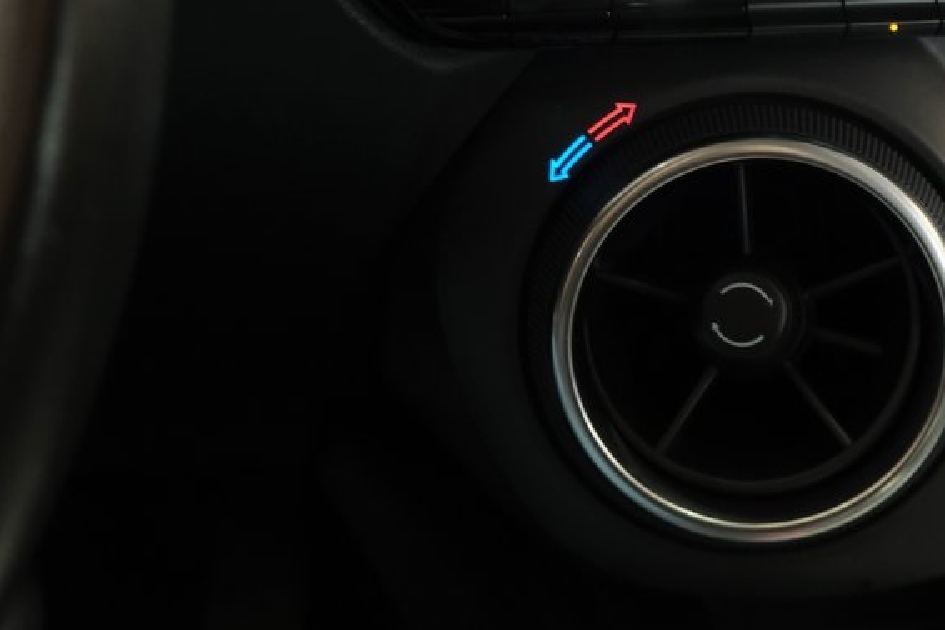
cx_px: 648
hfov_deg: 35.2
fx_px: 1470
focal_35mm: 56
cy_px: 88
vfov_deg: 23.7
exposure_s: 1/20
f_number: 5
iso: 3200
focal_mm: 20.5
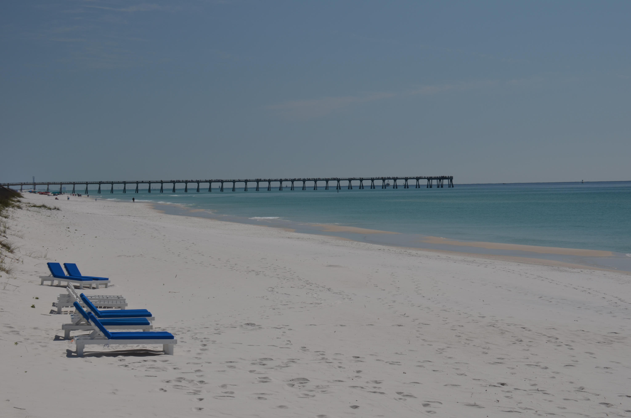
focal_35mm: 78
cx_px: 316
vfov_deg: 17.4
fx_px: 1364
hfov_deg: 26.0
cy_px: 209
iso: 100
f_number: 9
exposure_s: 1/200
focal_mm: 52
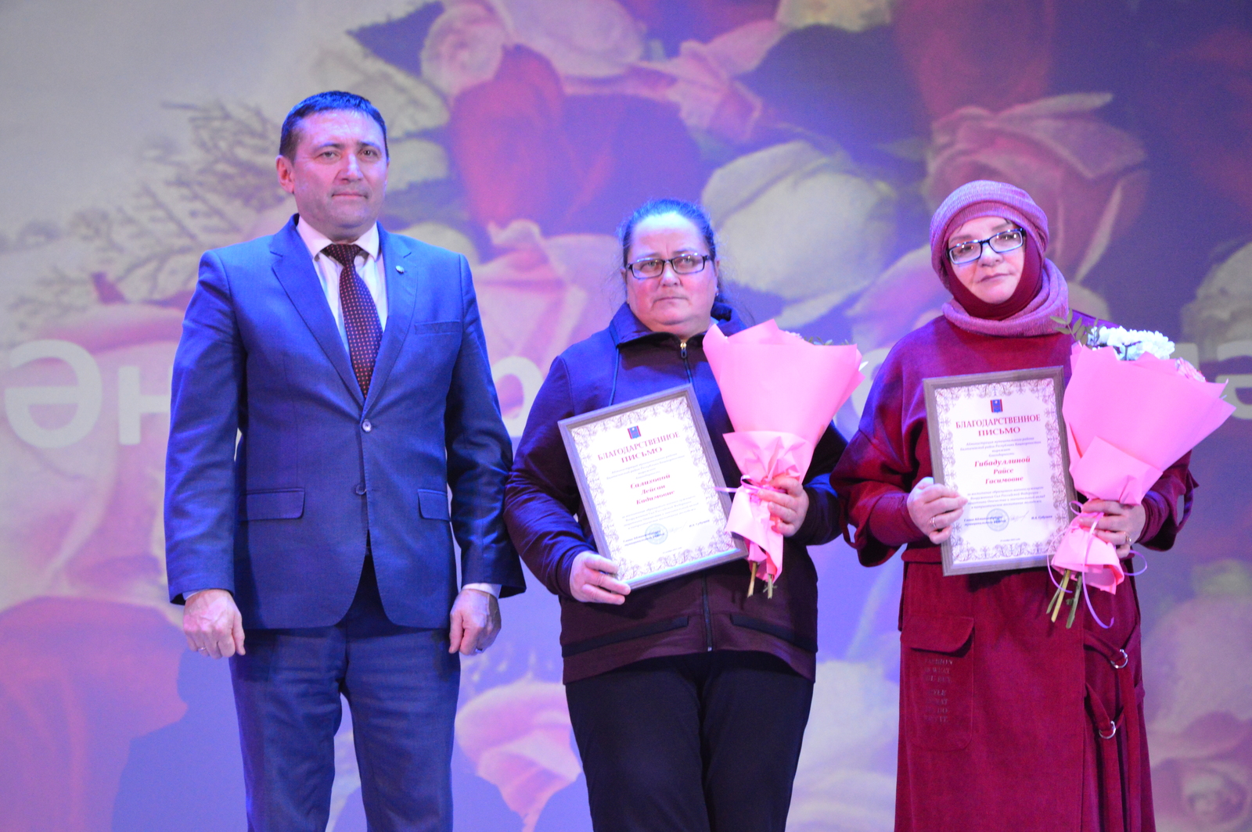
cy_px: 416
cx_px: 626
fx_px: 3232
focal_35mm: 93
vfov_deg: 14.7
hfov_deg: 21.9
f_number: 5.3
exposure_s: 1/60
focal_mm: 62
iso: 2500
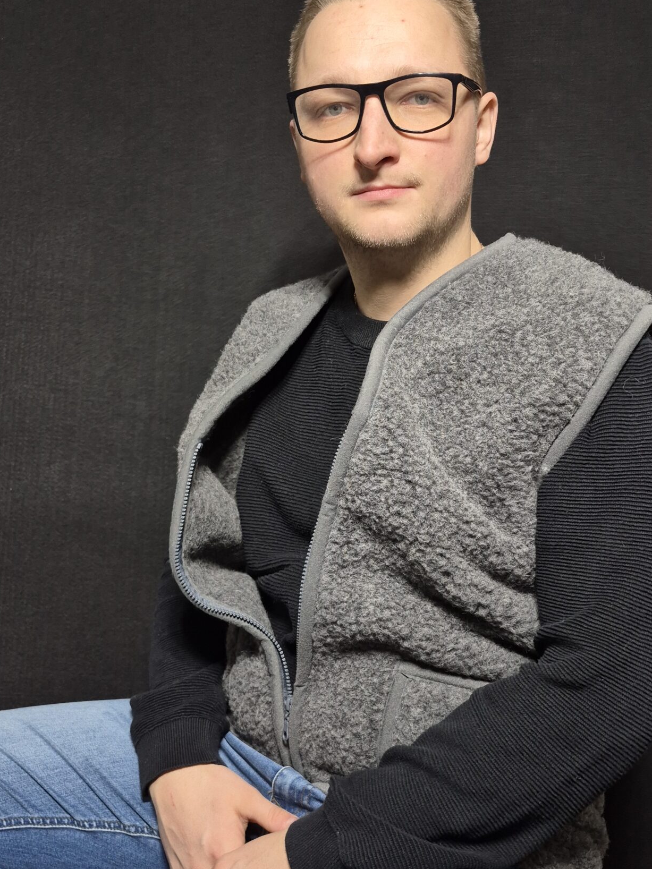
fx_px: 904
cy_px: 481
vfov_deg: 51.3
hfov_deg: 39.6
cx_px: 345
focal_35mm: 36
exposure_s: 1/180
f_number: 1.8
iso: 200
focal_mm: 5.4
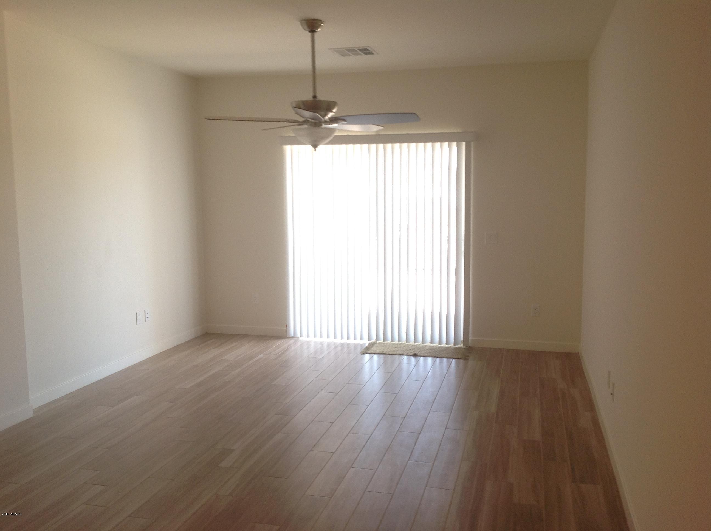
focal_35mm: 35
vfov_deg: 40.6
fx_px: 718
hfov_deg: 52.7
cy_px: 266
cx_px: 356
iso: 64
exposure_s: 1/40
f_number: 2.4
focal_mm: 4.28
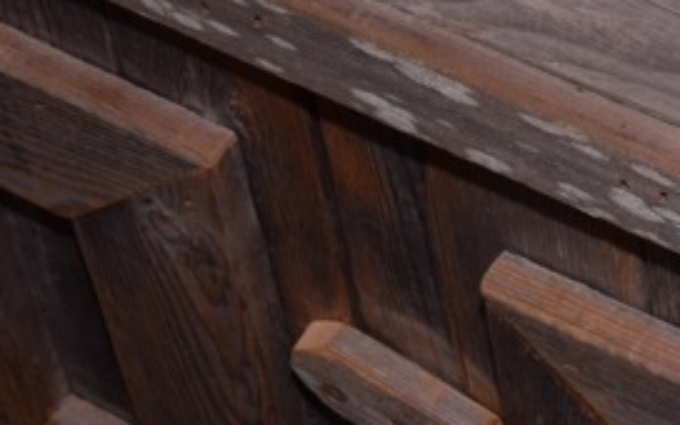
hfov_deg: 13.5
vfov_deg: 8.4
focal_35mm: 152
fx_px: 2815
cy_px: -219
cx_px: 715
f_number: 6.3
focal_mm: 27
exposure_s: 1/125
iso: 200
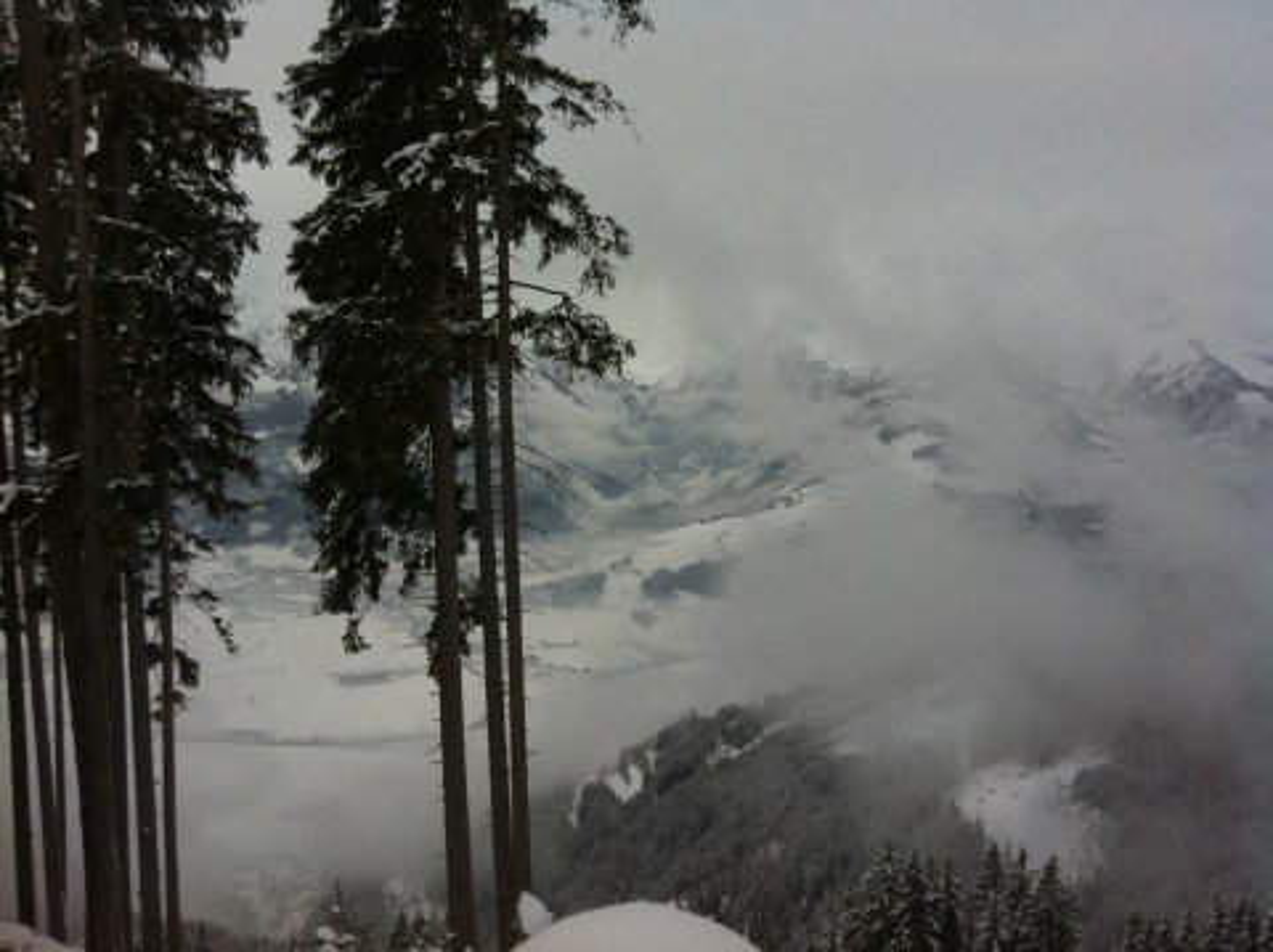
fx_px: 1286
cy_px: 476
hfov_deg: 52.7
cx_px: 636
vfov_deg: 40.6
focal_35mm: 35
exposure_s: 1/1885
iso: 80
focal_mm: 3.85
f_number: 2.8
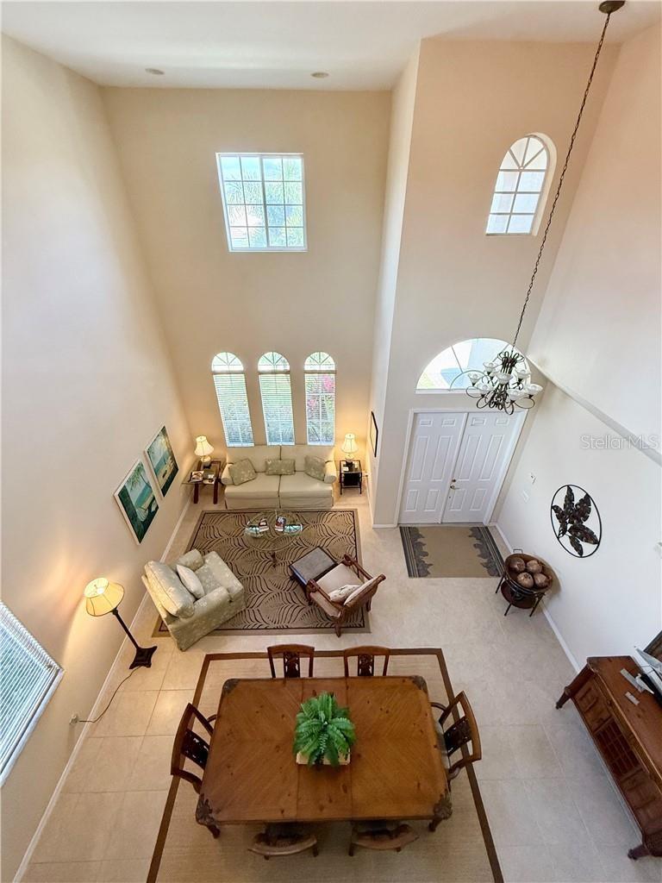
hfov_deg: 85.7
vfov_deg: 102.1
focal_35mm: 14
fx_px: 357
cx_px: 331
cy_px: 442
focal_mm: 2.22
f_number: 2.2
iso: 320
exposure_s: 1/120
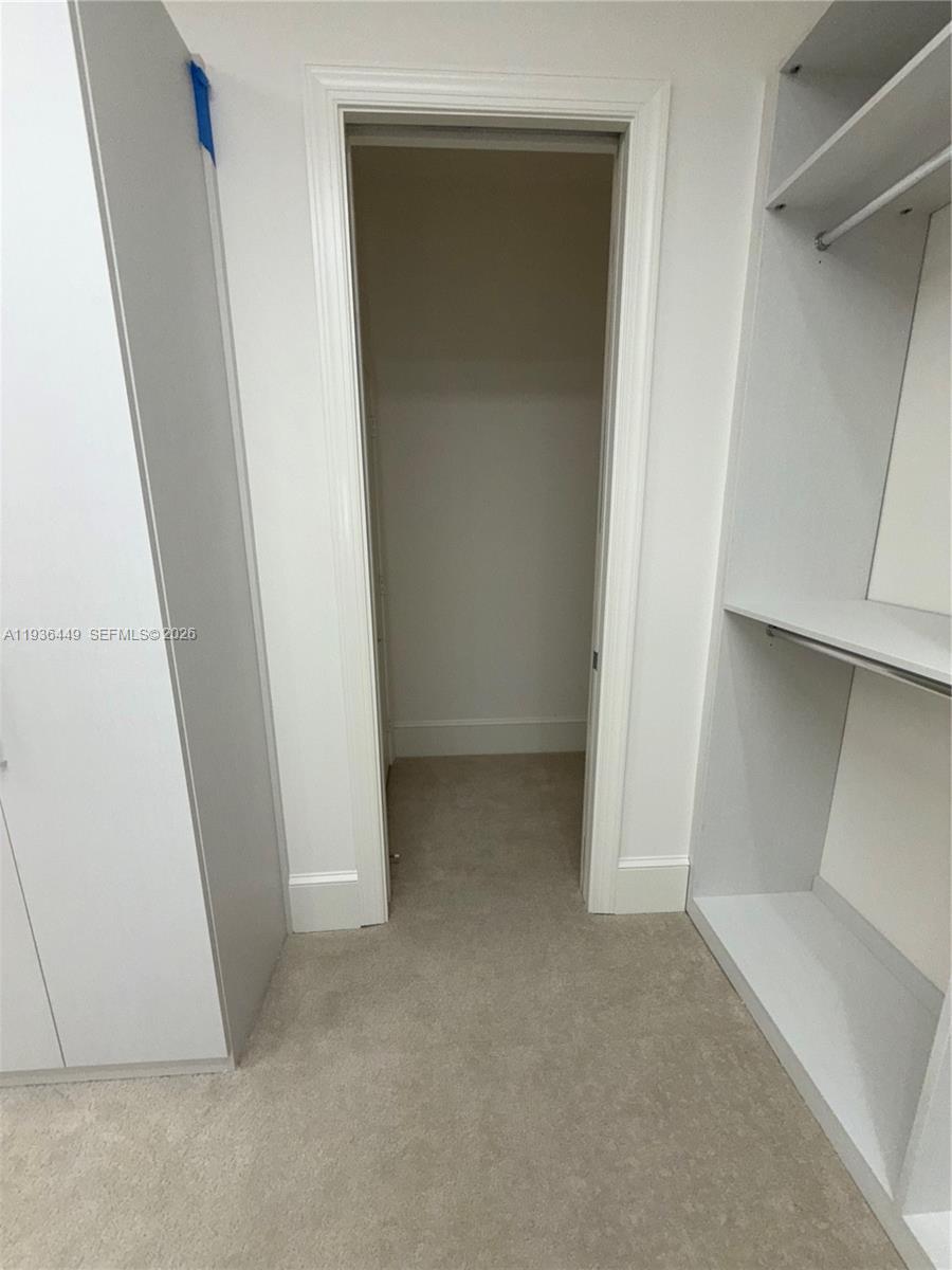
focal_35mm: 14
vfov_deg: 102.1
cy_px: 635
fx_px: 513
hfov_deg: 85.7
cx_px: 476
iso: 100
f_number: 2.2
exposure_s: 1/120
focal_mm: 2.22
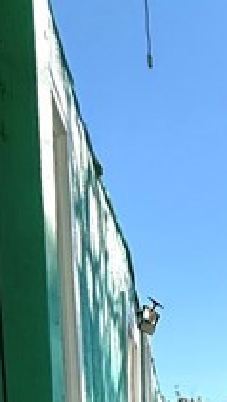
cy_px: 634
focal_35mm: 74
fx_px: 790
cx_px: 555
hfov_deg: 12.5
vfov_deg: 22.4
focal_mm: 2.22
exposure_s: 1/3460
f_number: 2.2
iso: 80
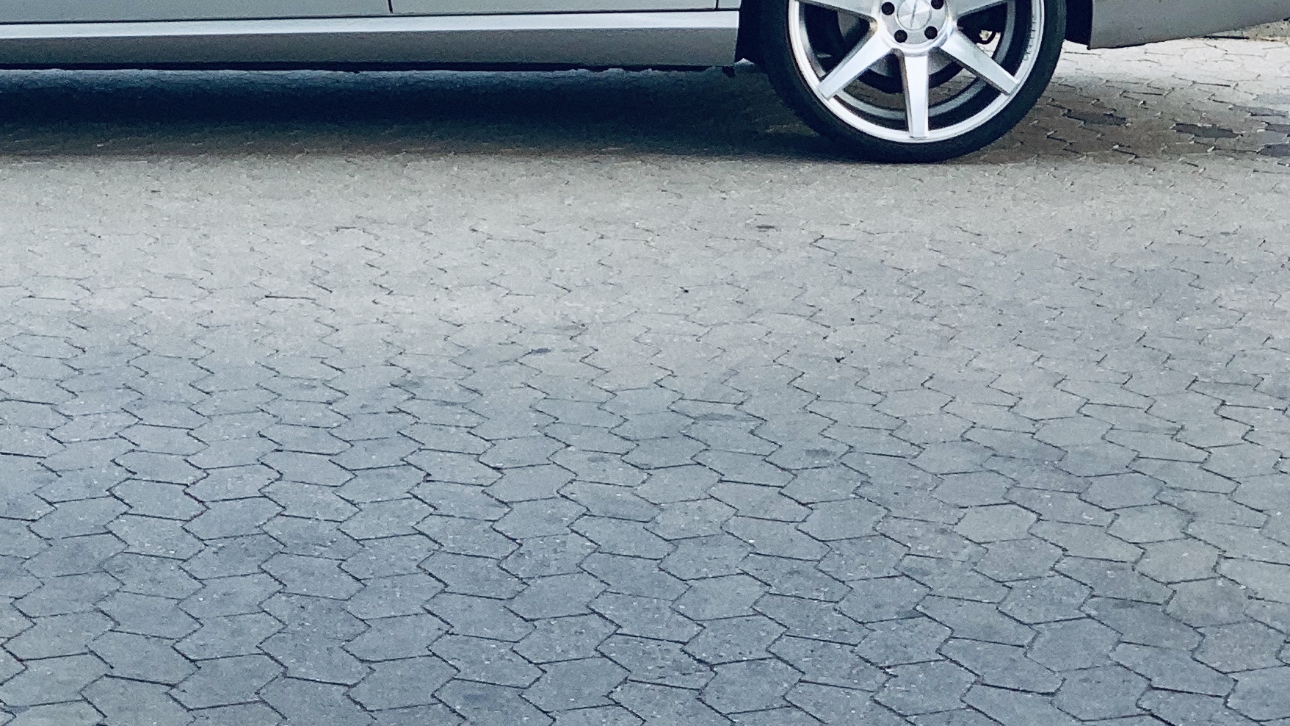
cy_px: -206
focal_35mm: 130
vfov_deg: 9.2
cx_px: 305
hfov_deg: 16.4
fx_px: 4446
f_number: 2.4
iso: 16
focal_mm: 6
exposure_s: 1/252
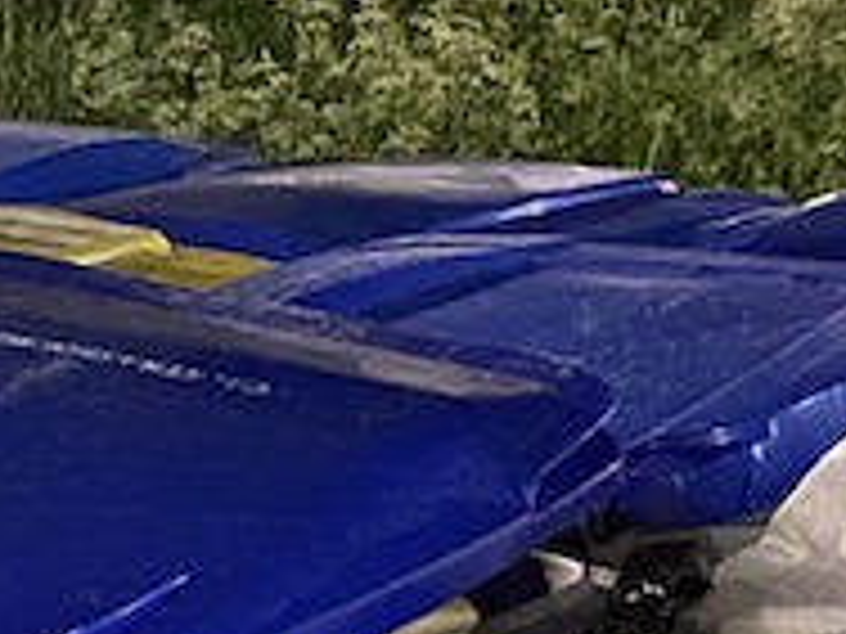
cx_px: -392
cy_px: 652
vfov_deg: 7.6
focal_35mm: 194
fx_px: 4741
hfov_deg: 9.9
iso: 640
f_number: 1.8
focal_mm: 4.25
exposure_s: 1/8
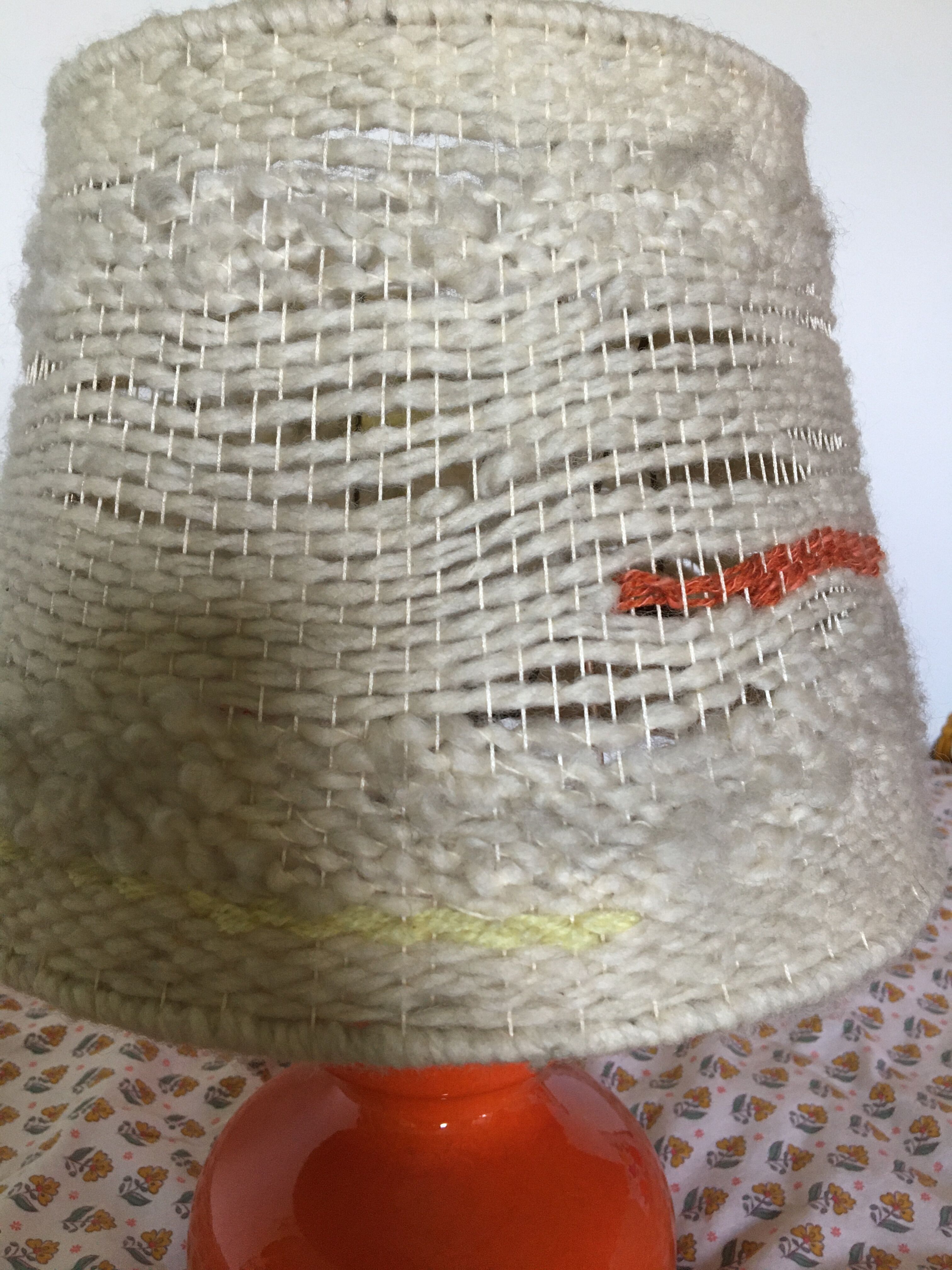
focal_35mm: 29
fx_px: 1063
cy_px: 635
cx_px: 476
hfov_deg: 48.2
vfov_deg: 61.7
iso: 160
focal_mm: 4.15
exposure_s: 1/33
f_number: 2.2
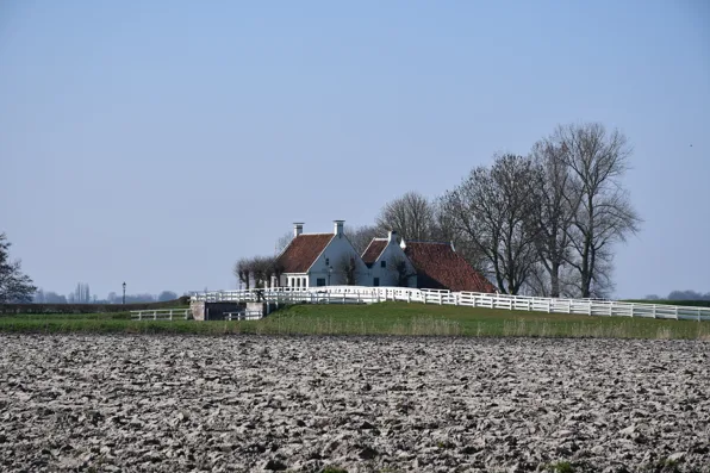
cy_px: 237
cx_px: 355
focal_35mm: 158
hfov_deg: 13.0
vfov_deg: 8.7
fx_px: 3115
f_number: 10
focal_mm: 105
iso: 100
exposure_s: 1/400
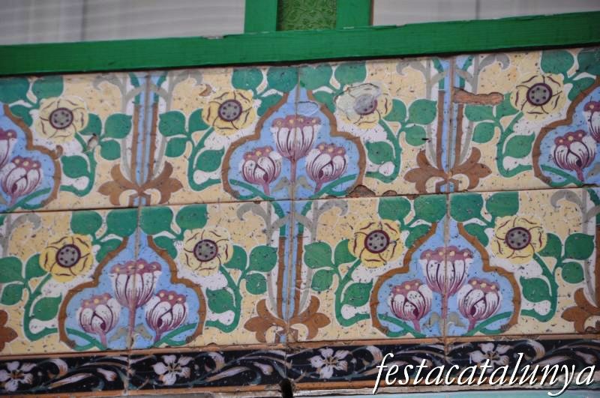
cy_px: 199
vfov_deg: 4.6
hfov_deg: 6.9
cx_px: 300
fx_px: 4993
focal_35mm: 300
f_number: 5.6
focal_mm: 200
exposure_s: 1/250
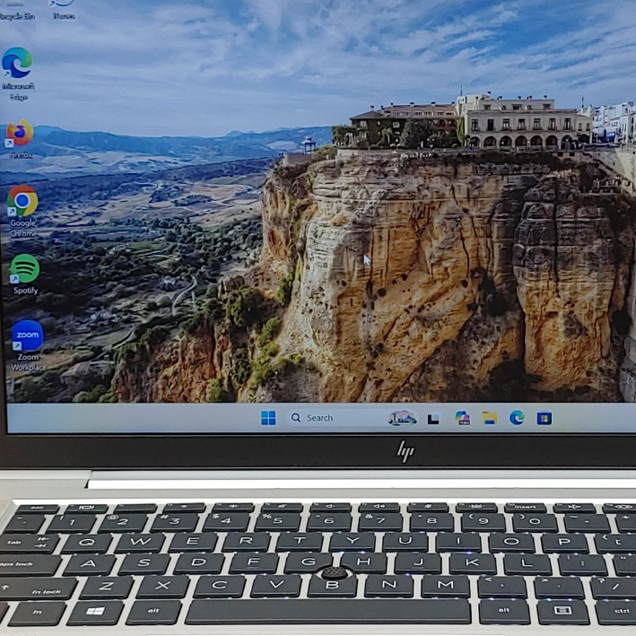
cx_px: 404
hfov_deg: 21.9
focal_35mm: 79
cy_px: 379
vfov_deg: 21.9
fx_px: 1642
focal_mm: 4.36
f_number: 1.8
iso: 50
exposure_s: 1/86
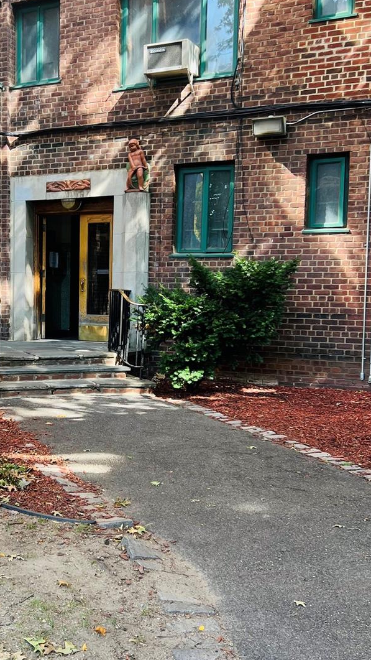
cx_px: 57
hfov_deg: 28.2
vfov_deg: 49.4
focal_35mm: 41
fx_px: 717
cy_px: 332
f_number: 1.5
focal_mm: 5.7
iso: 64
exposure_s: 1/164
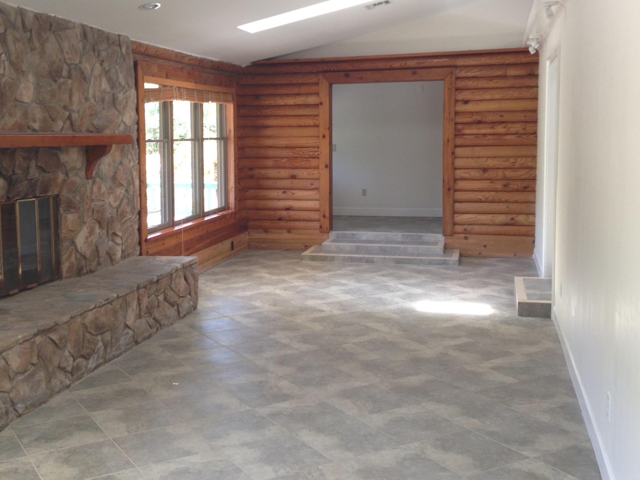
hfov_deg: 43.6
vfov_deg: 33.5
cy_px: 199
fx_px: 795
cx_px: 257
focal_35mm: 43
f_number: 2.4
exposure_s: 1/20
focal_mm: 4.12
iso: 64
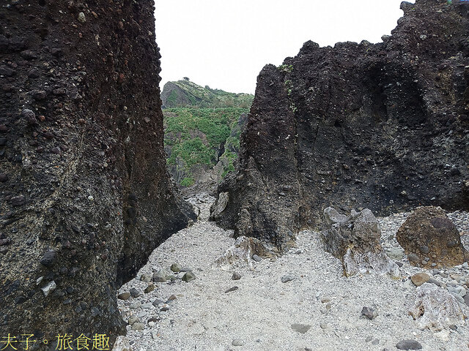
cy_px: 176
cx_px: 234
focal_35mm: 25
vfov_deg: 54.9
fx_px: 339
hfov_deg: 69.4
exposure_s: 1/120
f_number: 2
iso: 340
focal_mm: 3.87
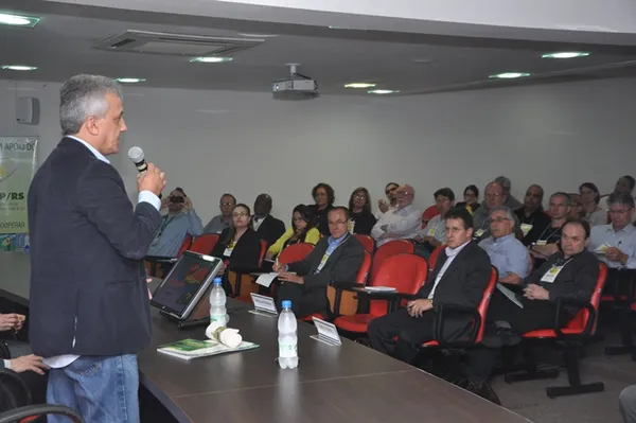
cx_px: 318
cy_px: 212
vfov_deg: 25.7
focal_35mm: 52
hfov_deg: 37.9
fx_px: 927
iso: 400
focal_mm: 35
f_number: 5
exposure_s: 1/60
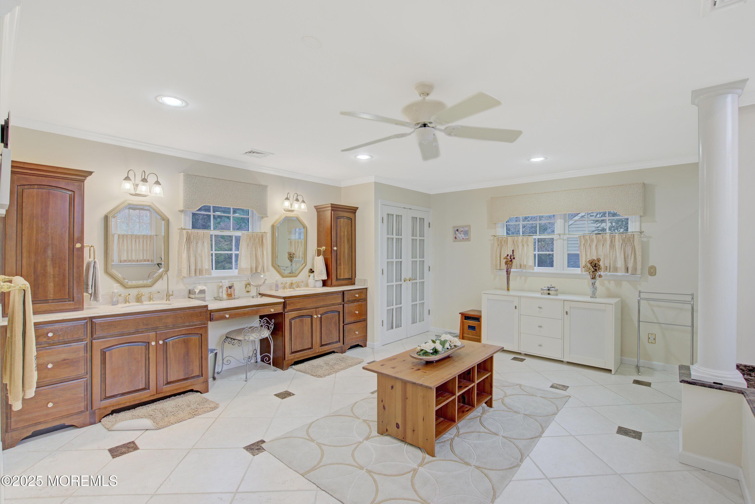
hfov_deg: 96.7
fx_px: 336
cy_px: 252
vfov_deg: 73.8
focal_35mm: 16
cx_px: 378
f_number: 8
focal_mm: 16
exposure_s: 1/25
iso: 400
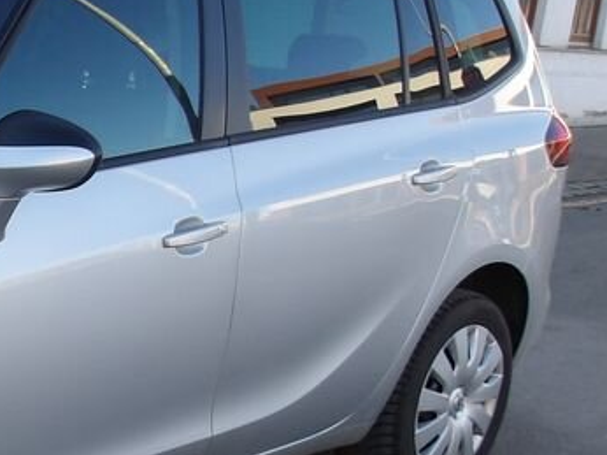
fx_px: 1402
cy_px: 399
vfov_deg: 18.2
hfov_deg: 21.1
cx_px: -274
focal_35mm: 80
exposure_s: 1/273
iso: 100
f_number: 3
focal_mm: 4.9
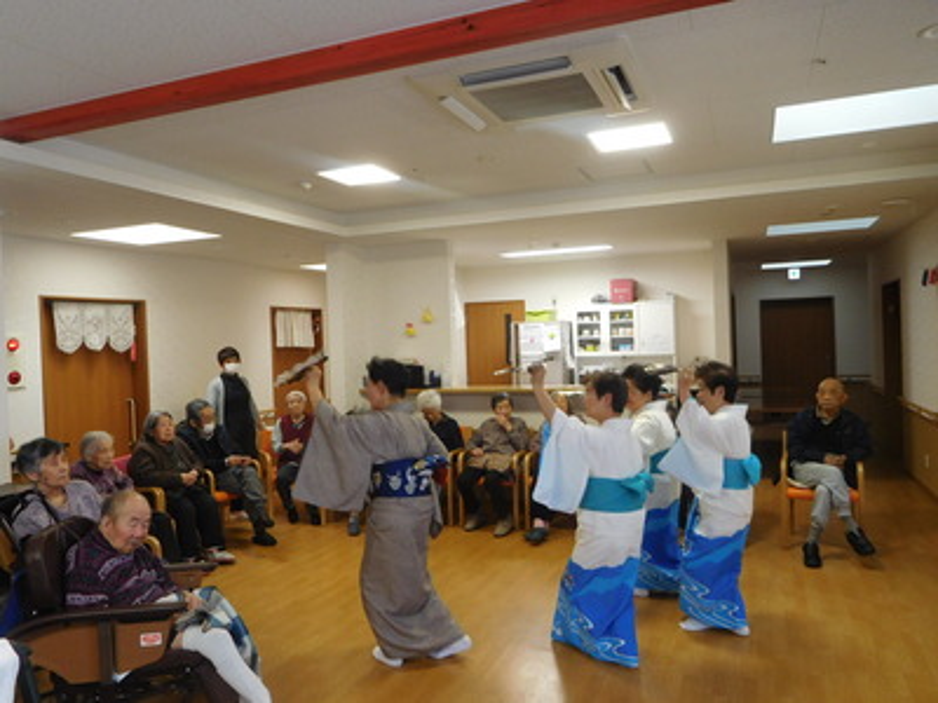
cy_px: 352
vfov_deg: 54.9
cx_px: 469
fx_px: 677
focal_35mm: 25
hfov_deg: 69.4
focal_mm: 4.5
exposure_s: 1/30
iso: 220
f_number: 3.4
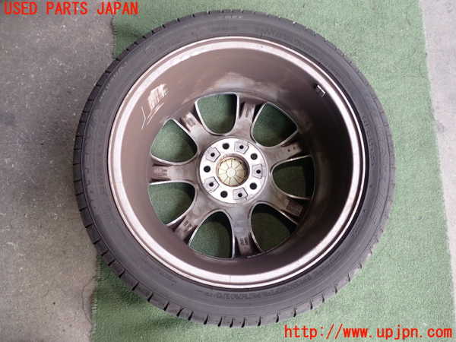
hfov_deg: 60.0
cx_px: 228
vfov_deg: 46.8
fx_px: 395
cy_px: 171
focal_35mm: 30
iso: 200
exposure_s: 1/60
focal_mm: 5.4
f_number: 2.3
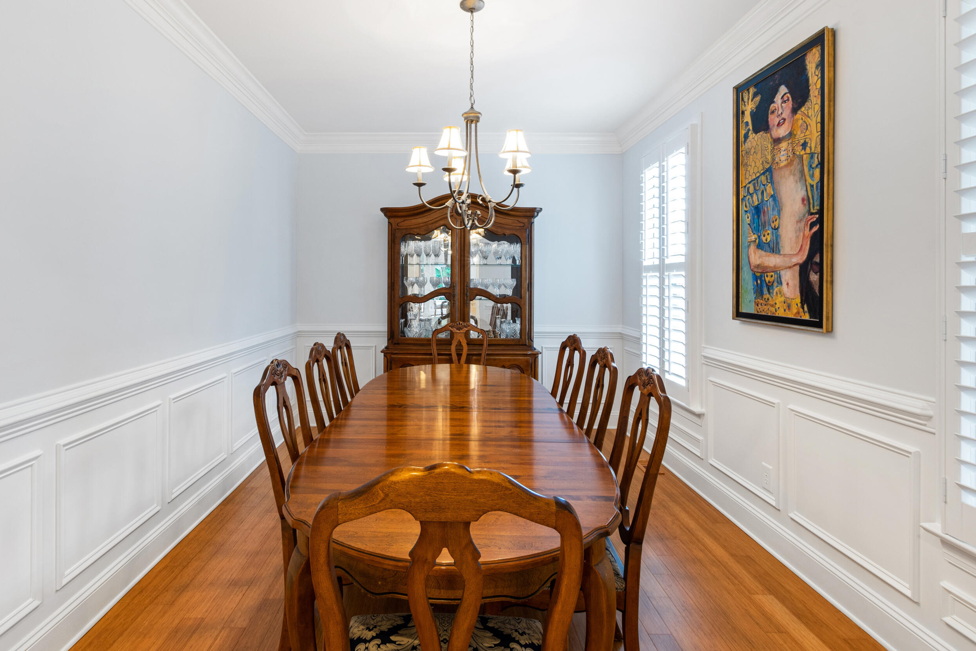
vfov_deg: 67.1
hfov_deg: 89.8
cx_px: 449
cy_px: 280
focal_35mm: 18
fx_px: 488
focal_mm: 10
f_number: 8
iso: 100
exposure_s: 1/1.25
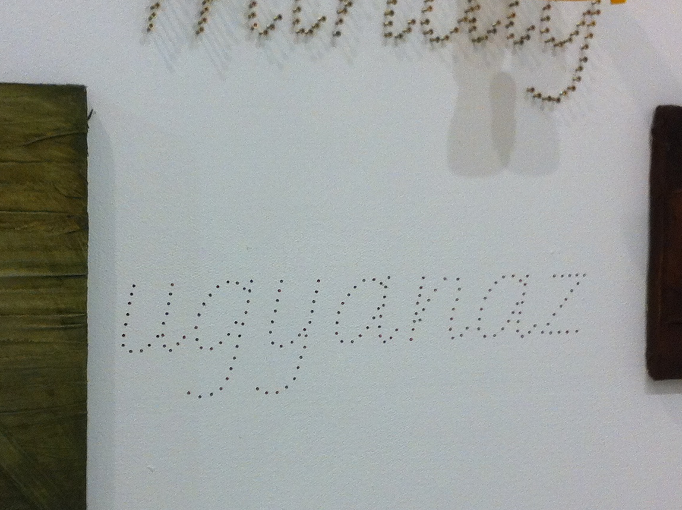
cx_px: 292
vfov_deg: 18.6
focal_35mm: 79
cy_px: 285
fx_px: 1554
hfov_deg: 24.7
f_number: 2.8
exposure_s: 1/17
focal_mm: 3.85
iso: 100
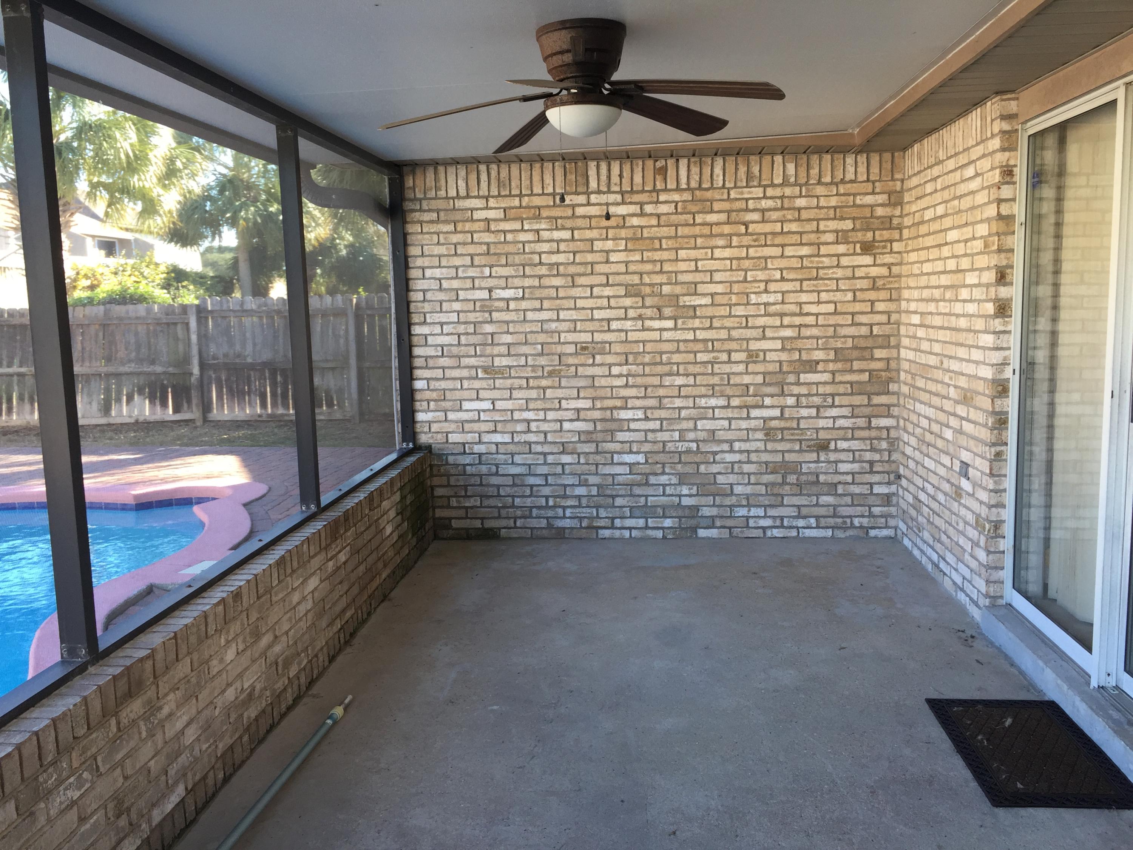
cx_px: 566
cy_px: 425
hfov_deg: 61.7
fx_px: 949
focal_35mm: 29
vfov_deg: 48.2
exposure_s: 1/120
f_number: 2.2
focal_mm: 4.15
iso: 50
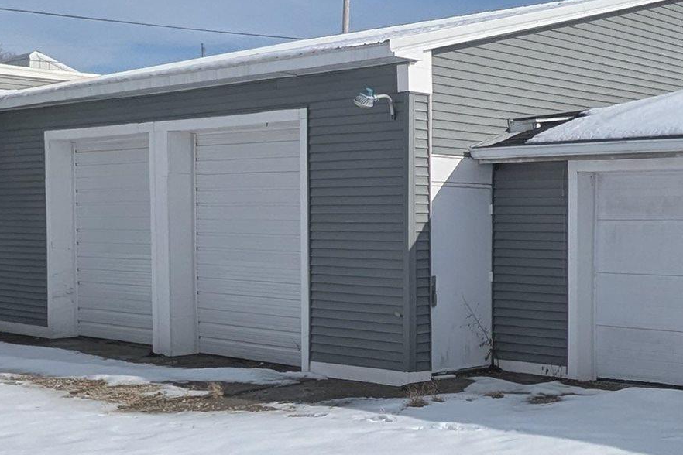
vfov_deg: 28.6
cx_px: 808
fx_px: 892
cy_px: 232
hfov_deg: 34.2
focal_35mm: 47
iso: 52
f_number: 2.2
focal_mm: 1.95
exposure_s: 1/2710
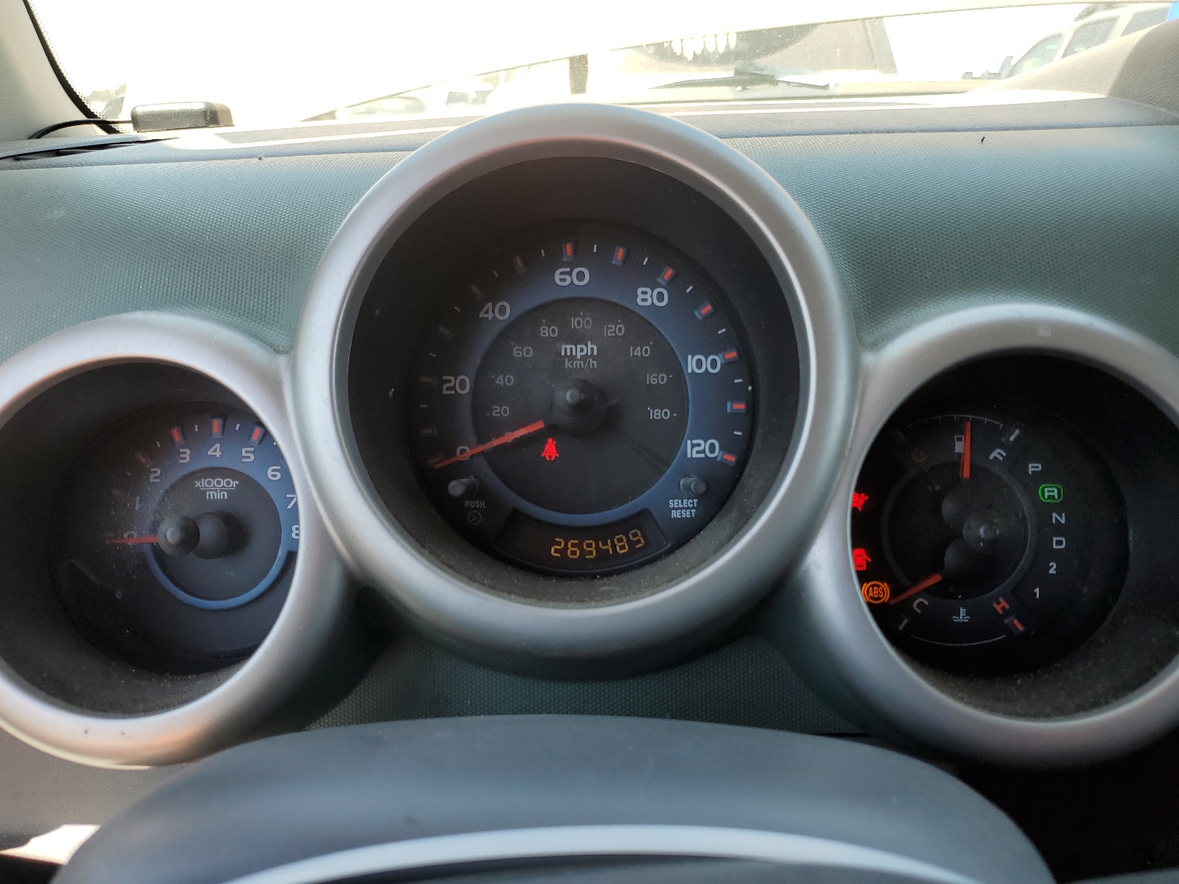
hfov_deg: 67.3
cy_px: 442
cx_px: 590
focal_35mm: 26
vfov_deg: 53.1
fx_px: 886
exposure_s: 1/357
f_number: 1.5
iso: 50
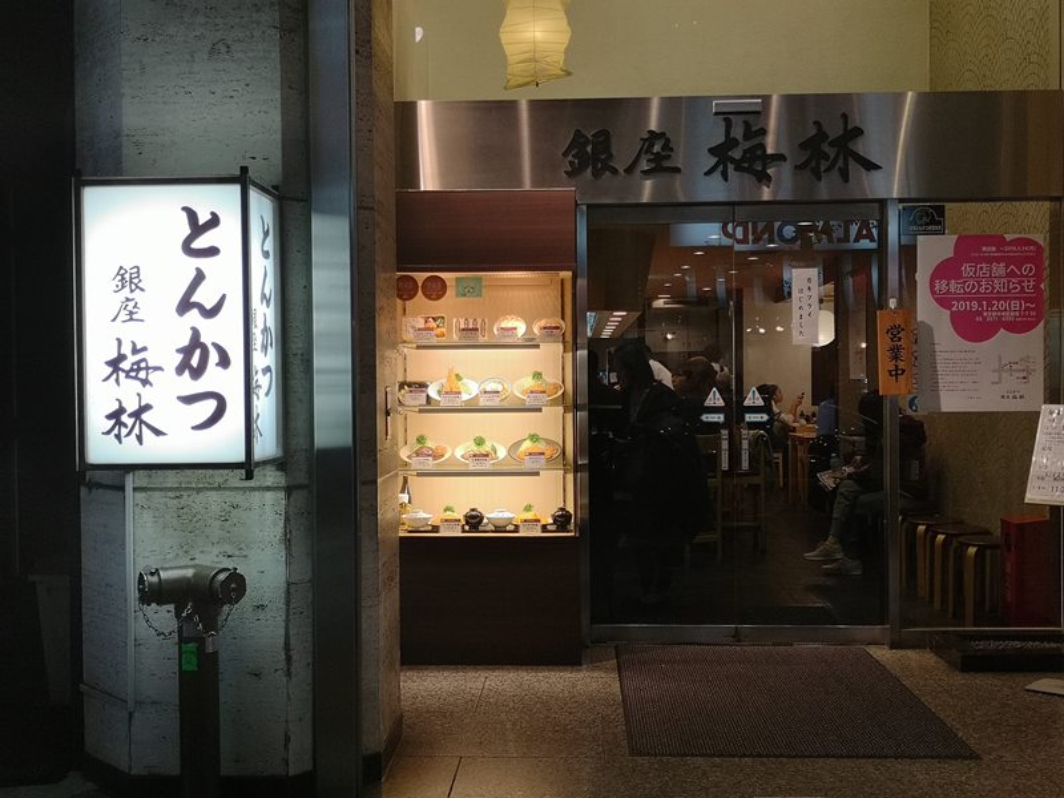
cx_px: 532
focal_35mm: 39
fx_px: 1199
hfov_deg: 47.9
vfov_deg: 36.8
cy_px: 399
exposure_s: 1/50
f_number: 1.8
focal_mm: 3.95
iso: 80
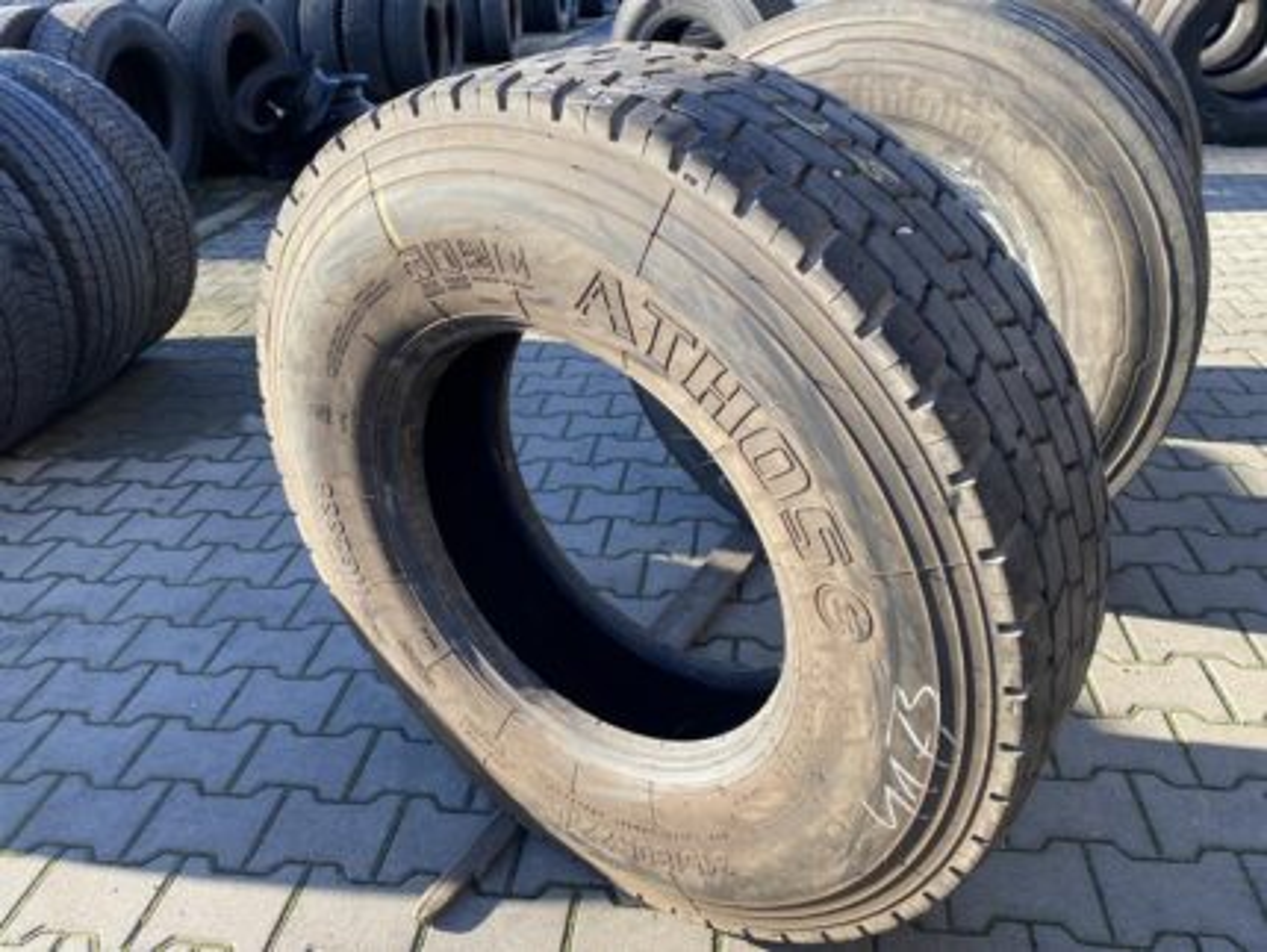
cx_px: 634
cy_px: 476
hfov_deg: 67.3
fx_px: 952
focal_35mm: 26
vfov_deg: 53.1
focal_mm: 4.25
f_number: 1.8
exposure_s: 1/350
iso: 32
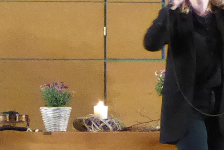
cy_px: 73
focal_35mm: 328
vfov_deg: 4.2
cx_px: 45
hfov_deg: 6.3
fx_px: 2041
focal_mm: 9.6
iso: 1600
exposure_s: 1/20
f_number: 4.1
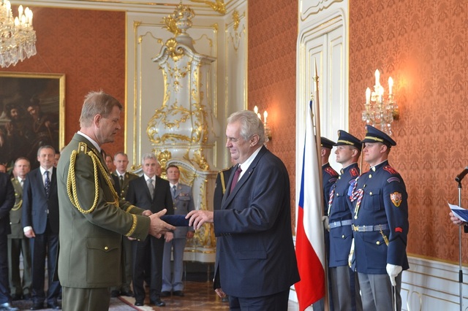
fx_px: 1072
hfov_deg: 24.6
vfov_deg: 16.5
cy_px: 156
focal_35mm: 82
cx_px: 234
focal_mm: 55
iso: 800
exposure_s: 1/80
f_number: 4.5
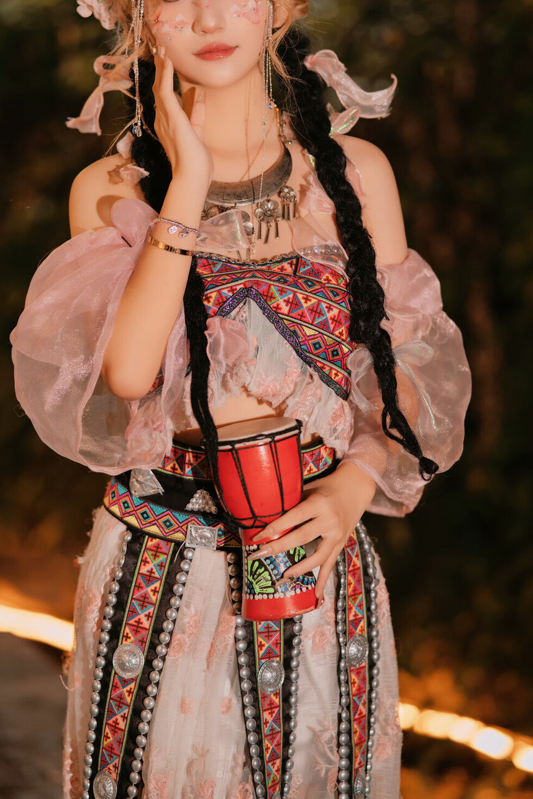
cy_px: 345
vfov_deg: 19.6
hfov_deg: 13.2
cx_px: 248
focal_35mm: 104
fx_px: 2309
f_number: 2
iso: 640
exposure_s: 1/100
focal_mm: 85
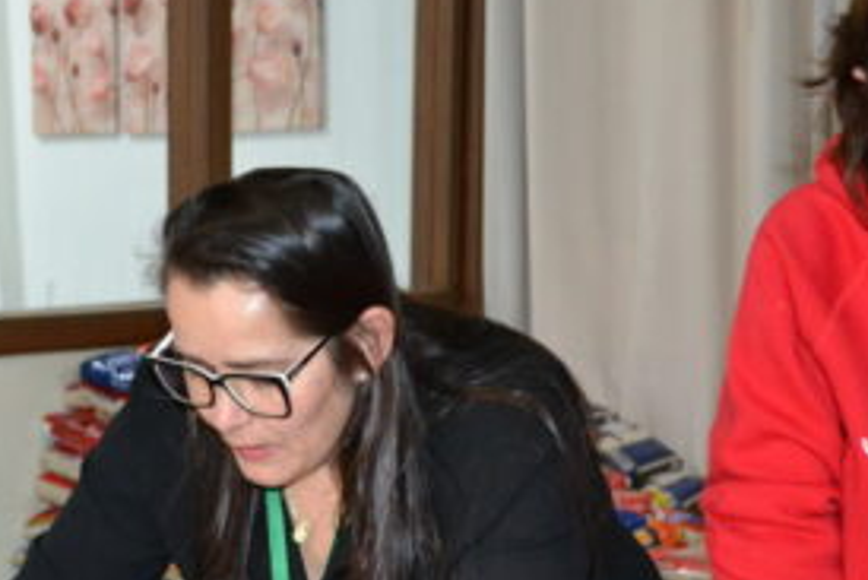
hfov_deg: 24.0
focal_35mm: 84
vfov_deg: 16.0
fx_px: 2026
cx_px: 231
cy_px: 564
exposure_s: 1/60
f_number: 3.8
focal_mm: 20
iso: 1600
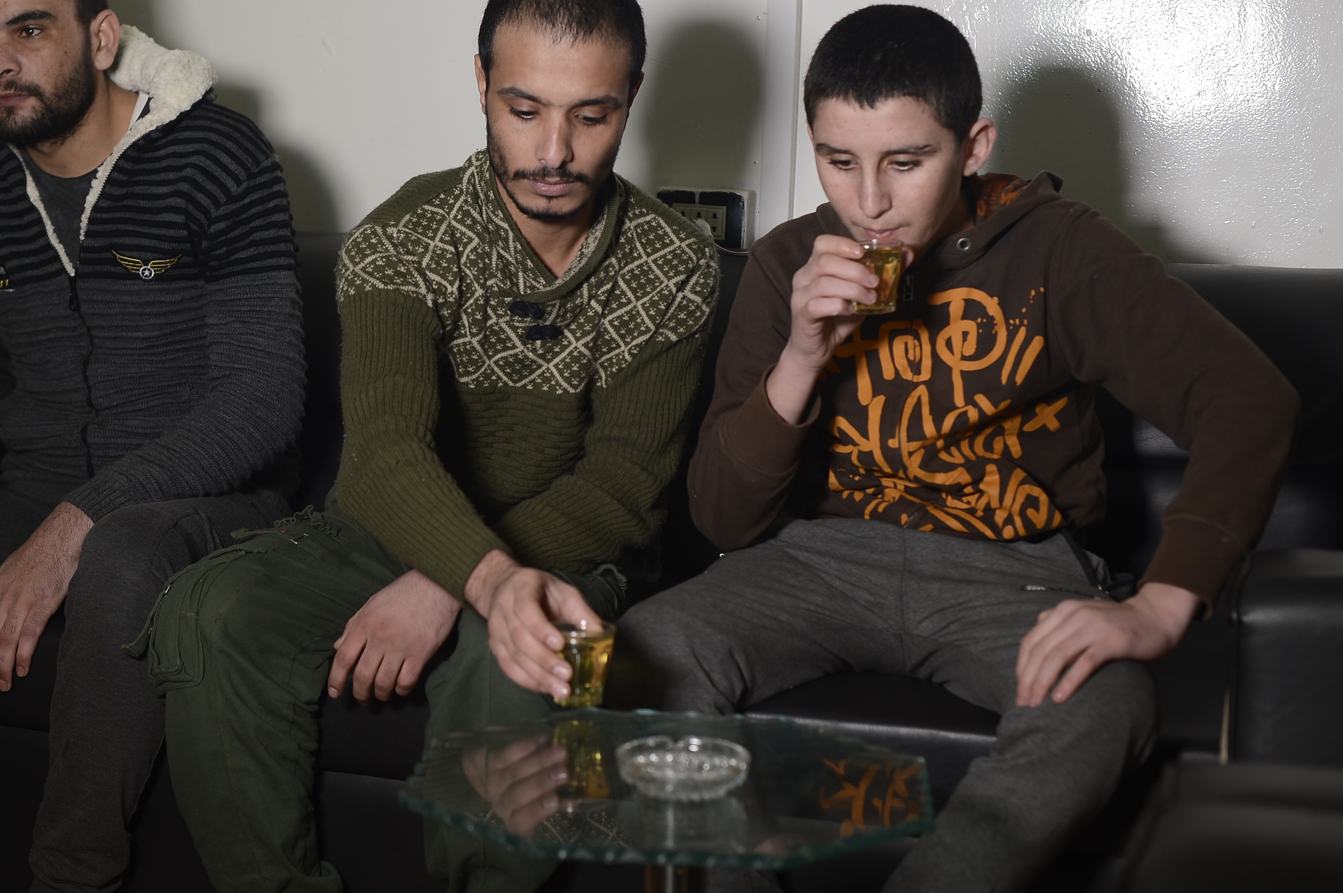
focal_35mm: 62
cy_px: 393
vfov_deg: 21.9
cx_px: 525
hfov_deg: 32.3
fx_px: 2310
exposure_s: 1/160
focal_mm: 50
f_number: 4.5
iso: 400
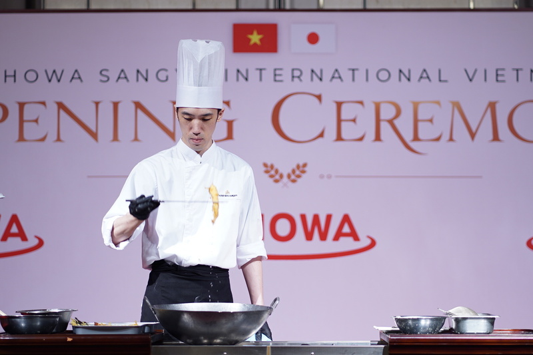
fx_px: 1880
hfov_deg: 16.1
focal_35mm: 127
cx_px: 266
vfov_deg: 10.8
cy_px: 178
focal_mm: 85
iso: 200
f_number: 1.8
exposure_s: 1/160
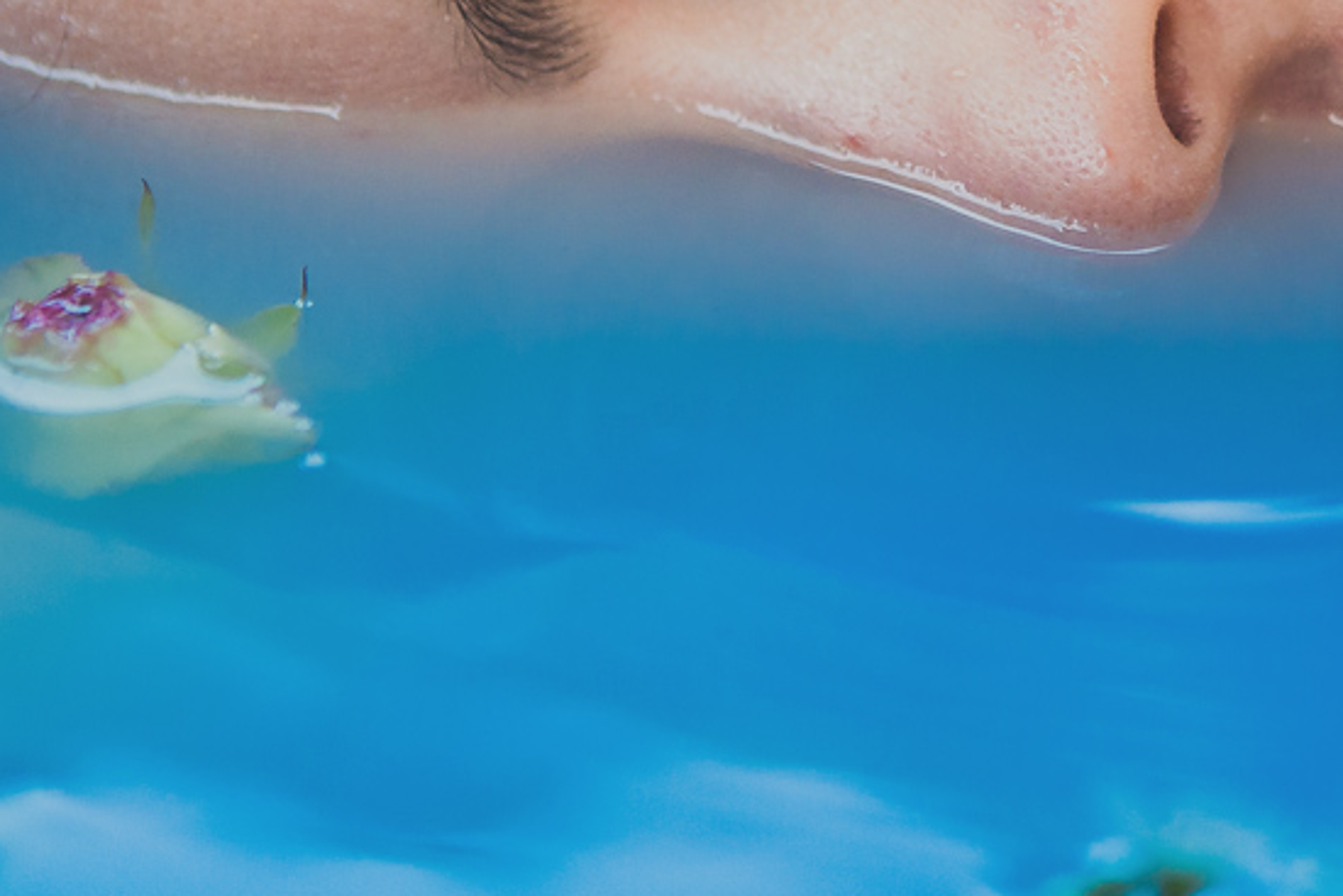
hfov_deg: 12.7
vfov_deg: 8.5
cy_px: 18
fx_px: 5970
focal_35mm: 160
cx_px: 1245
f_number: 3.2
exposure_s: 1/160
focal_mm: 55
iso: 800
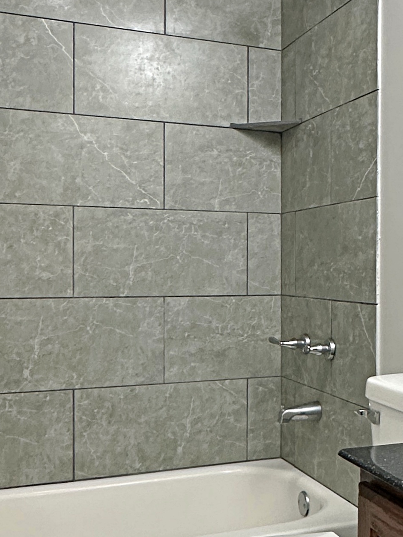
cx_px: 330
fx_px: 698
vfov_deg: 42.1
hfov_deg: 31.3
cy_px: 272
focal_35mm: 45
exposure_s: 1/60
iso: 160
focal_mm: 2.22
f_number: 2.2
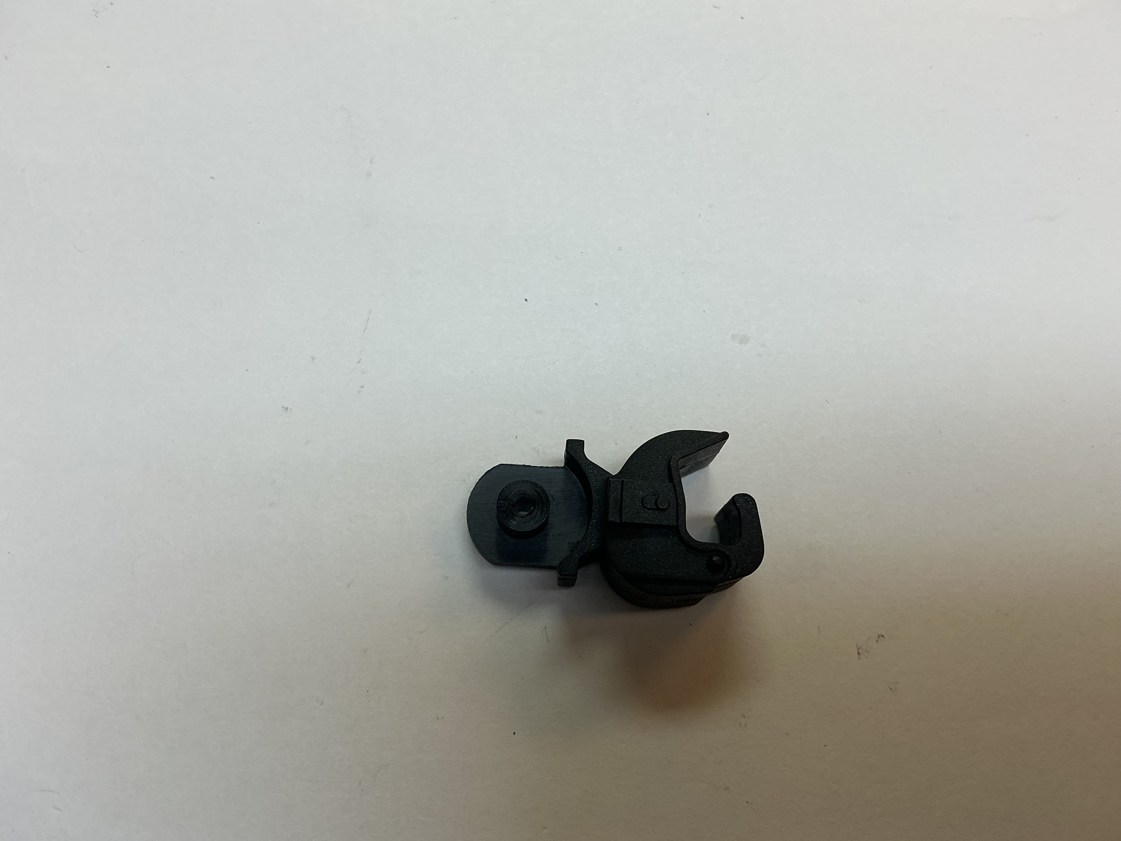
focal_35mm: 29
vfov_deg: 48.2
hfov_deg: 61.7
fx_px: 939
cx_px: 560
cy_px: 420
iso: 32
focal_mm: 3
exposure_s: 1/120
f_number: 1.8
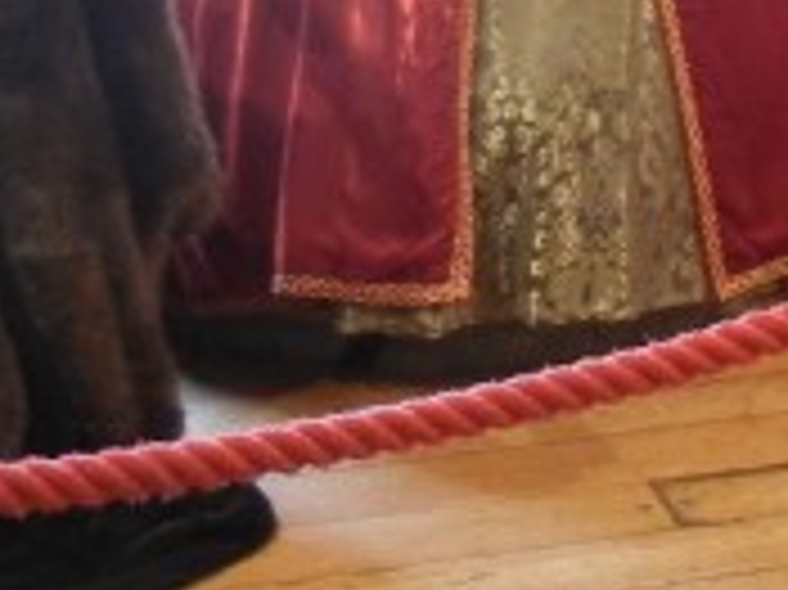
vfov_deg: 8.3
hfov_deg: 10.9
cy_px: -270
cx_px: 1081
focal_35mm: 176
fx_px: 4004
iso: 400
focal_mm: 5.4
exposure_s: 1/5.4
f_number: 3.5
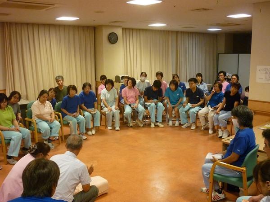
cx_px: 135
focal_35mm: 36
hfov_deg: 51.4
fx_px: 281
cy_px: 101
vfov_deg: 39.7
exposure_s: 1/30
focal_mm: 5.9
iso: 400
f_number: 2.9
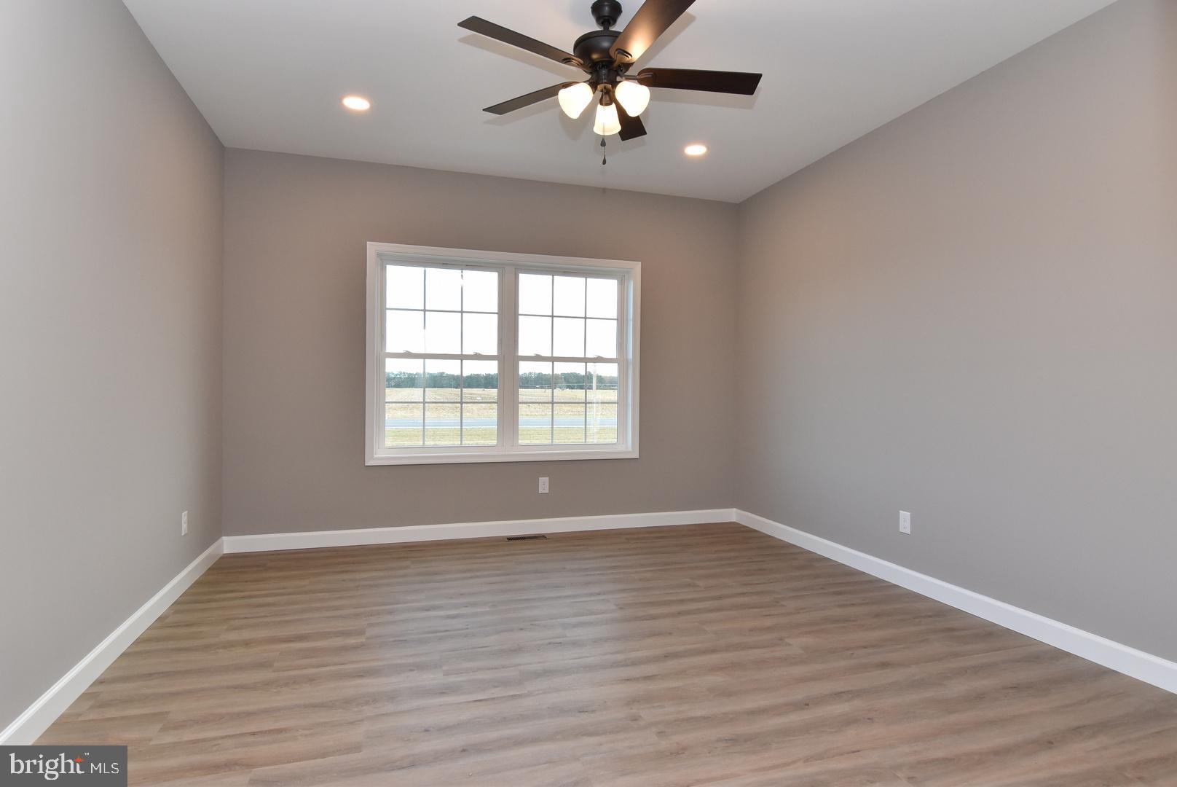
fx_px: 589
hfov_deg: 90.0
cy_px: 394
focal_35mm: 18
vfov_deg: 67.5
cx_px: 588
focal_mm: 12
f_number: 9
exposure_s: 1/80
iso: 800
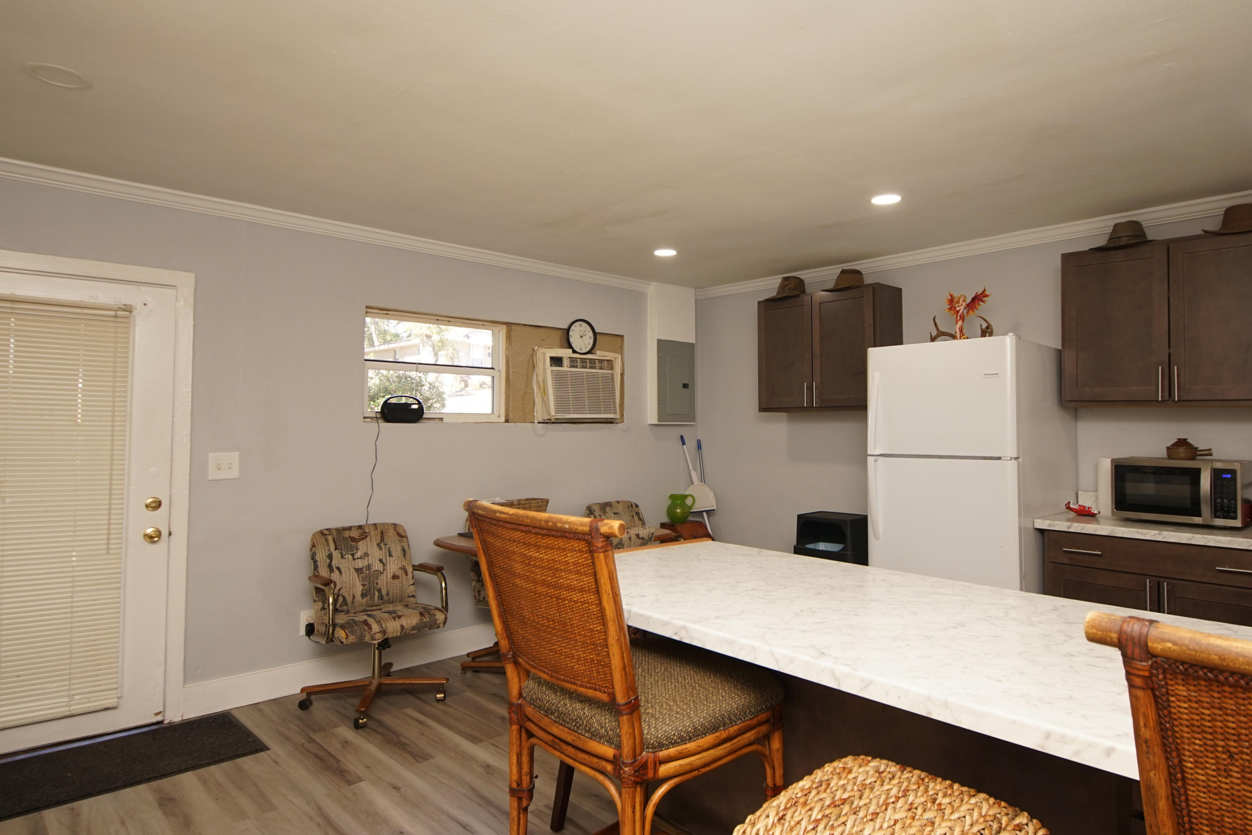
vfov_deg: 61.9
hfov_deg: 83.7
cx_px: 684
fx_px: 696
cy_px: 403
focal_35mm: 20
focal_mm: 12
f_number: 4.5
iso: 250
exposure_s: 1/60
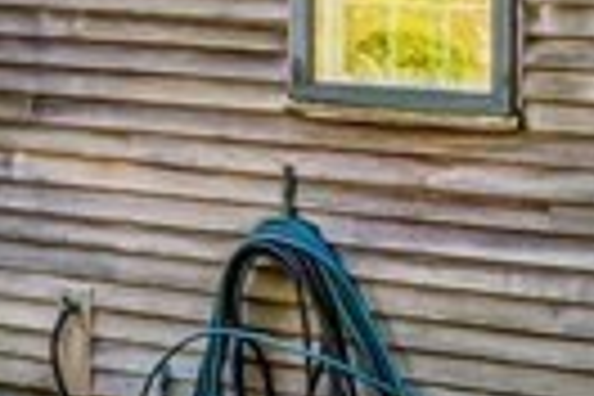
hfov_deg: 9.1
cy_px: -22
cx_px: -450
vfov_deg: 6.3
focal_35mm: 218
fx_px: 3597
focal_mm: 10.26
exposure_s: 1/13
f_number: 8
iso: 100
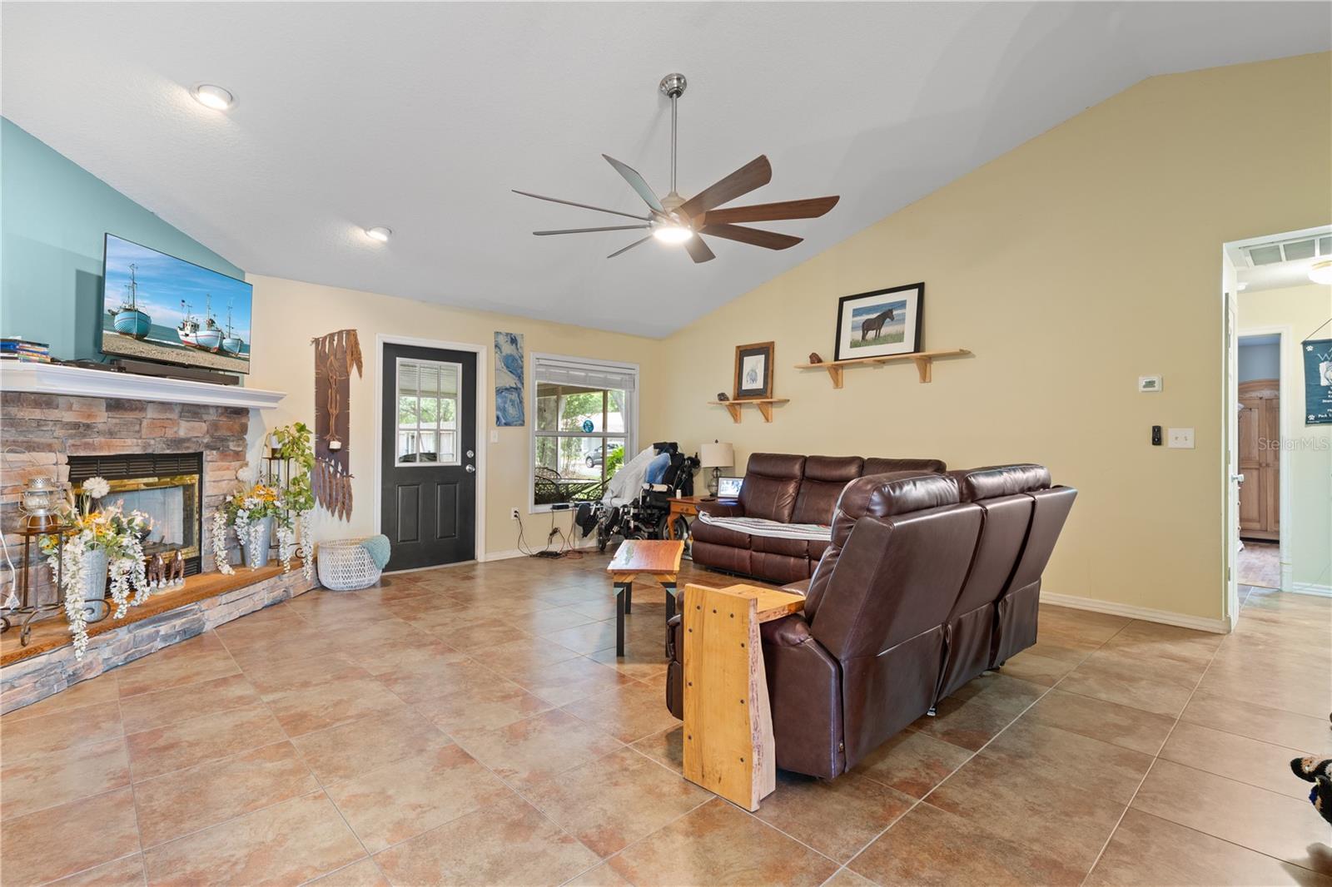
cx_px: 666
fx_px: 592
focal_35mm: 16
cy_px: 444
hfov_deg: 96.7
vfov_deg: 73.7
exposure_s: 1.6
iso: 640
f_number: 8
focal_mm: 16
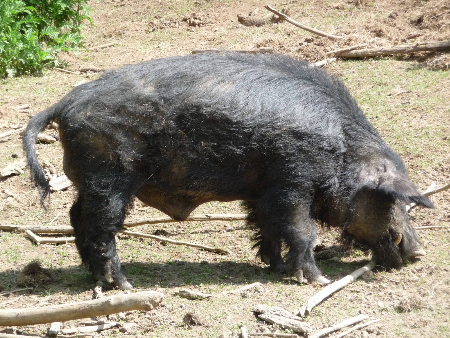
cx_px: 225
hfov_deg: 9.3
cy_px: 169
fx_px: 2756
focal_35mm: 212
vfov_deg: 7.0
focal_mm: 36.4
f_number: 4.8
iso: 400
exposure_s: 1/500
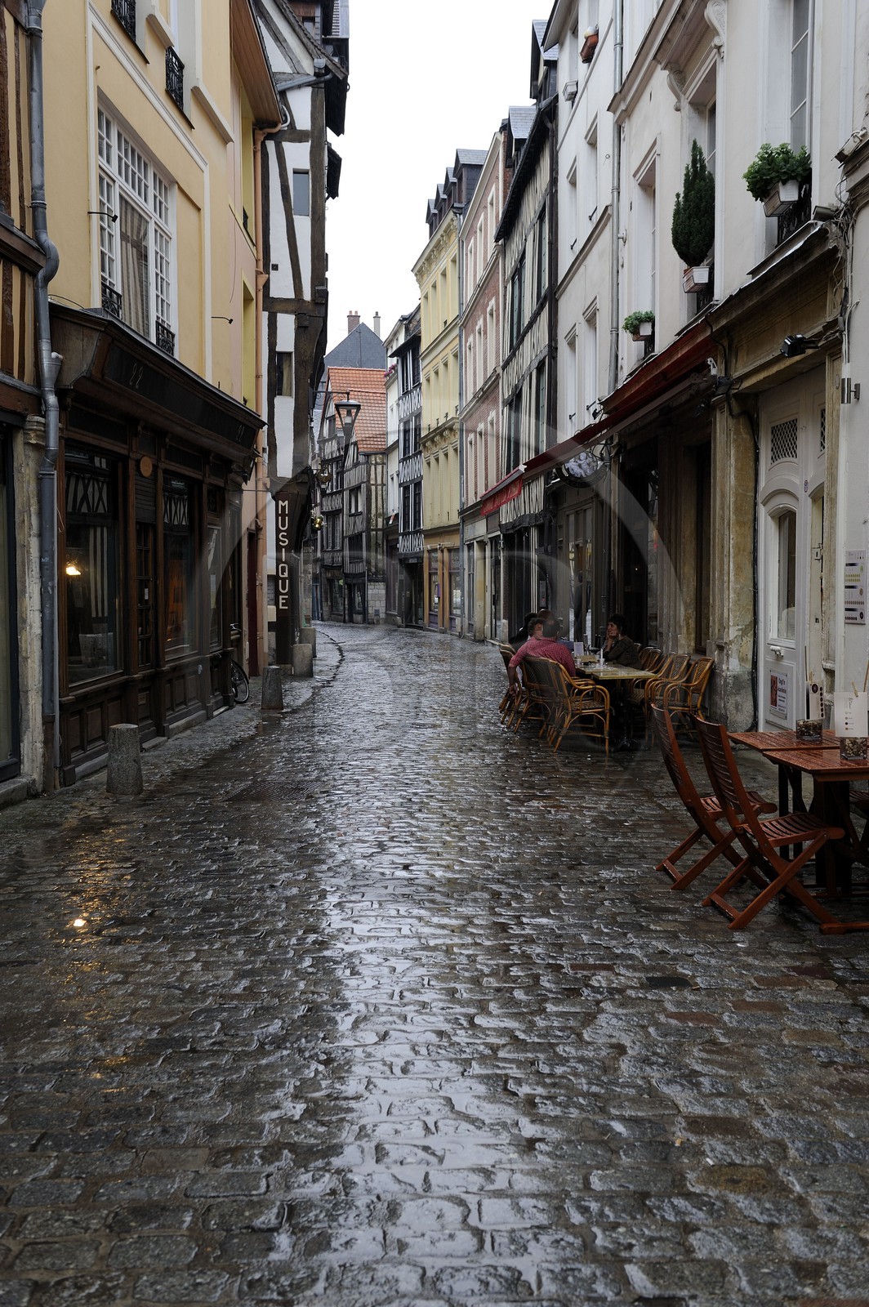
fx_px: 1269
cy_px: 654
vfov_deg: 54.5
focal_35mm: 35
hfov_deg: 37.8
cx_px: 434
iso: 400
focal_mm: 35
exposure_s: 1/80
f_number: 5.6
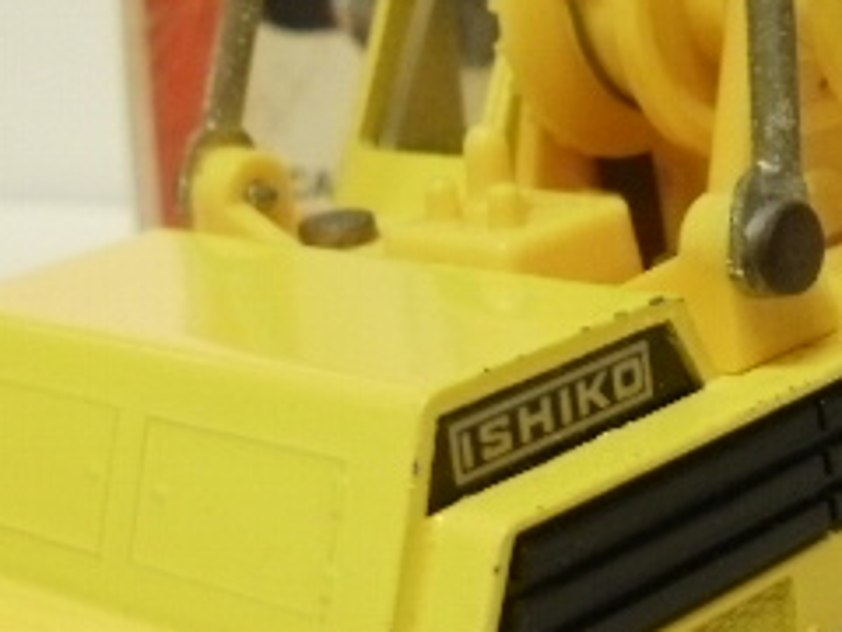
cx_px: 421
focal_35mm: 96
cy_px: 460
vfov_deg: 15.3
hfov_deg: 20.4
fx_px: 2335
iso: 125
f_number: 3.5
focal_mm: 6.3
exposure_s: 1/10
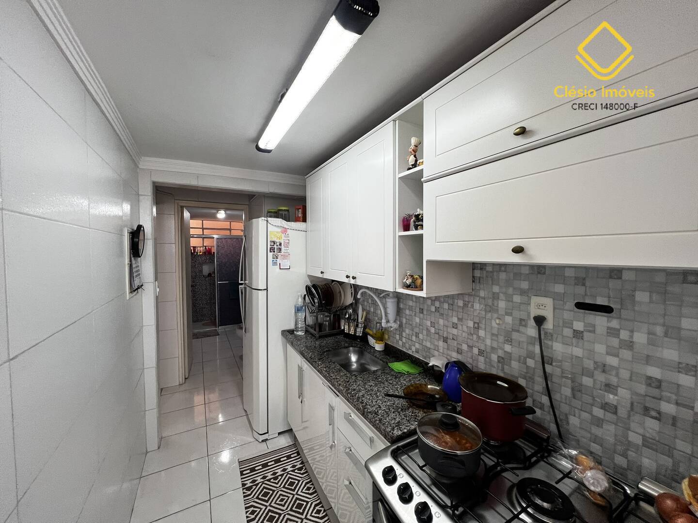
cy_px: 262
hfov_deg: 106.2
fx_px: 262
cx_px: 349
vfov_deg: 89.9
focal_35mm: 13
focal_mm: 1.57
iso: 125
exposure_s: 1/120
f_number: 1.8
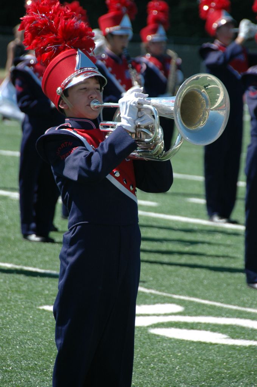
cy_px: 194
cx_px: 128
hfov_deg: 4.6
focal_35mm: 300
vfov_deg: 6.9
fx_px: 3221
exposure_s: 1/500
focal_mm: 200
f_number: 5.6
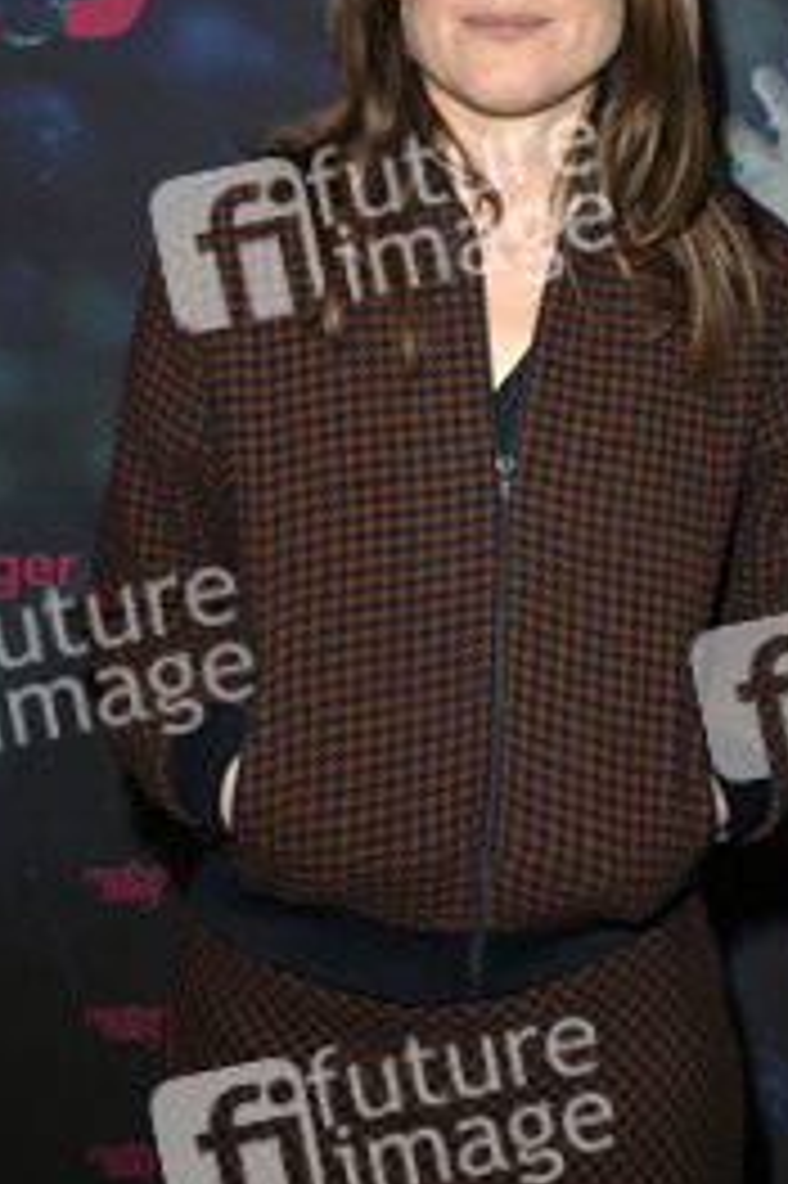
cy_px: 450
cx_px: 513
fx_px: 2400
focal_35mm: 73
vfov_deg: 27.6
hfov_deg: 18.6
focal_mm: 48
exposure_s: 1/250
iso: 1600
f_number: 6.3
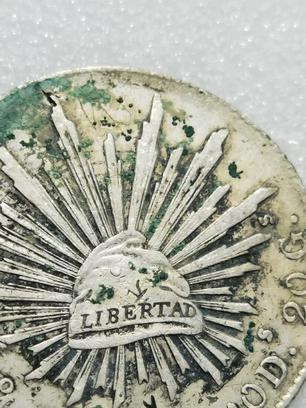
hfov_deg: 14.5
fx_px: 1202
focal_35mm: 102
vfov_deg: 19.2
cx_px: 123
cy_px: 260
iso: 100
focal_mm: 6.67
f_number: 1.9
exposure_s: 1/100
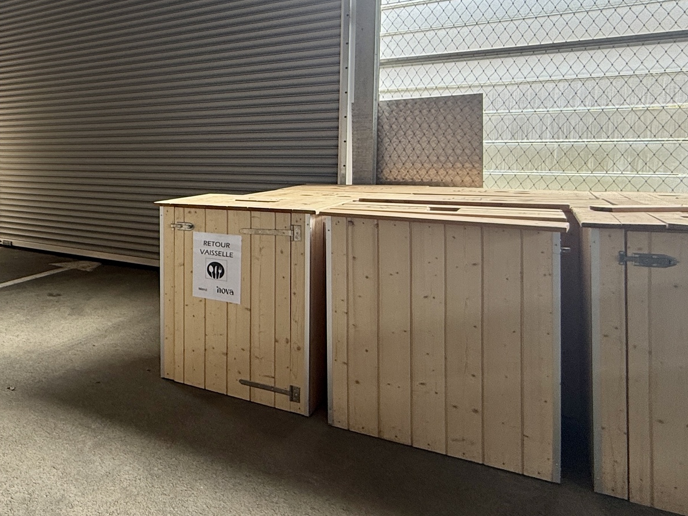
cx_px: -32
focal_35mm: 30
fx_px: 596
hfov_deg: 47.3
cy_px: 175
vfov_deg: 46.1
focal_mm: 2.22
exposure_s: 1/102
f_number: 2.2
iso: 64
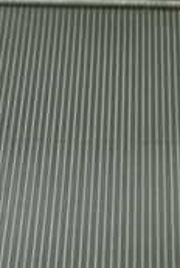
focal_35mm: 90
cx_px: 135
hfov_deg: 15.2
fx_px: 672
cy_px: 152
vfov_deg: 22.6
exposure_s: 1/30
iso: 200
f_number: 2
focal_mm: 4.5
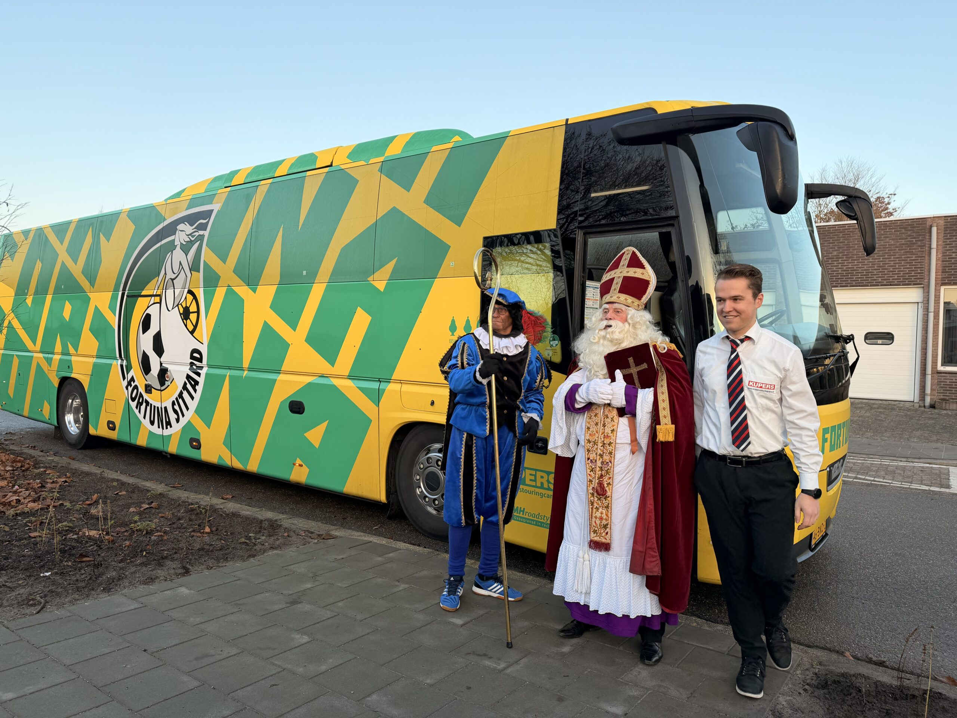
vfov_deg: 56.8
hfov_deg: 71.6
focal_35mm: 24
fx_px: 664
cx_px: 478
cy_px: 359
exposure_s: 1/419
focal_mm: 6.76
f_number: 1.78
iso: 100
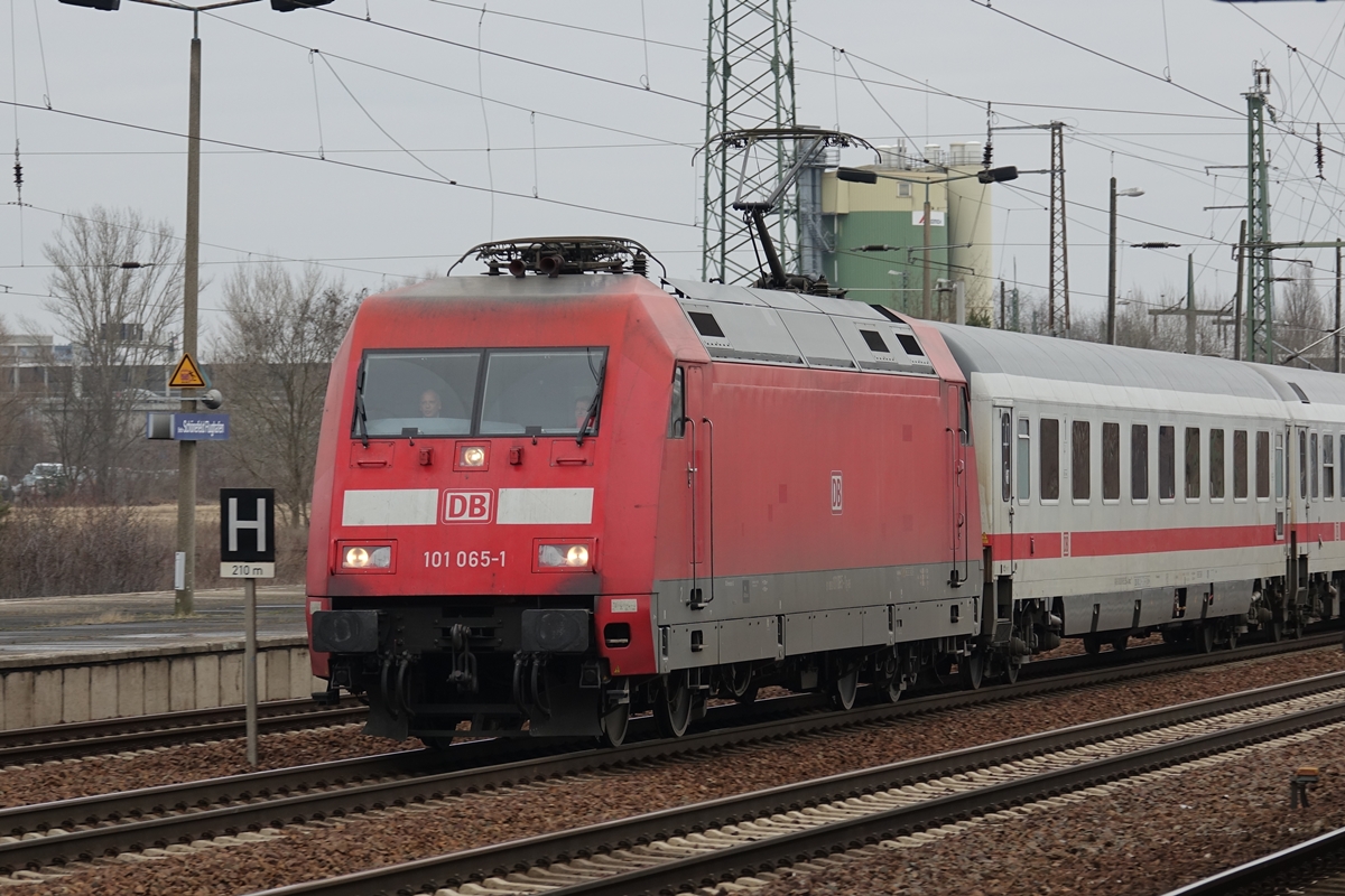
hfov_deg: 12.5
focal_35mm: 164
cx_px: 672
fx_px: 6127
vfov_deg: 8.4
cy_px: 448
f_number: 4
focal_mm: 60.29
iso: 100
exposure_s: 1/200
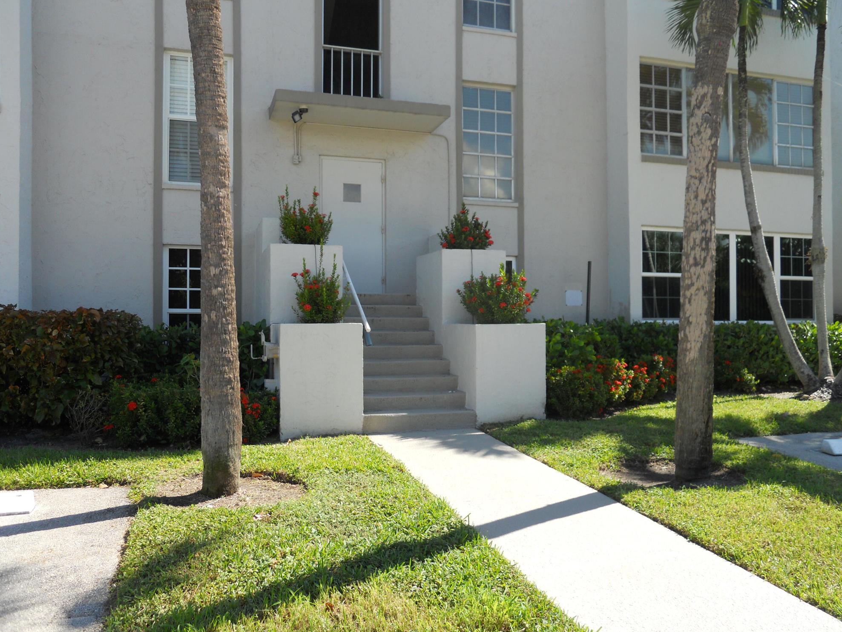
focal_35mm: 29
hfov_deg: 61.7
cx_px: 422
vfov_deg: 48.2
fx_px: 705
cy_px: 313
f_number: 2.7
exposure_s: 1/640
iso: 80
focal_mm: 5
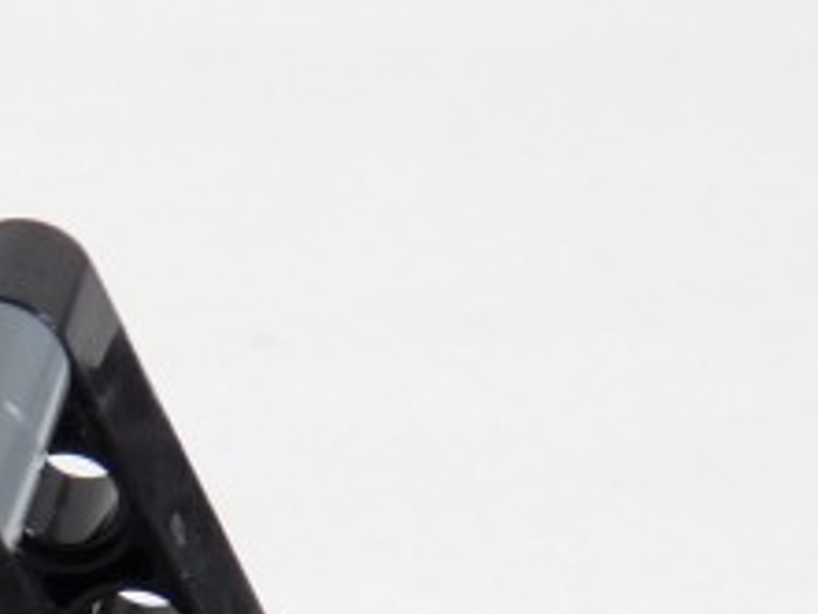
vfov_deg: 11.1
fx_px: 2955
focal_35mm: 125
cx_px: -714
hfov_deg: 13.8
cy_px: 1102
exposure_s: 1/80
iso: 100
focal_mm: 4.8
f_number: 2.8
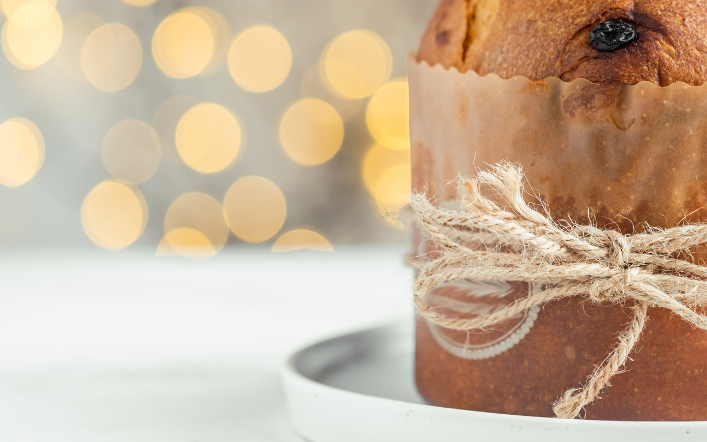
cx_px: 491
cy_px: 155
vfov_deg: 5.6
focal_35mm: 235
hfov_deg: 8.9
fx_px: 4528
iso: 160
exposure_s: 1/125
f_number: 2.8
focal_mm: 100
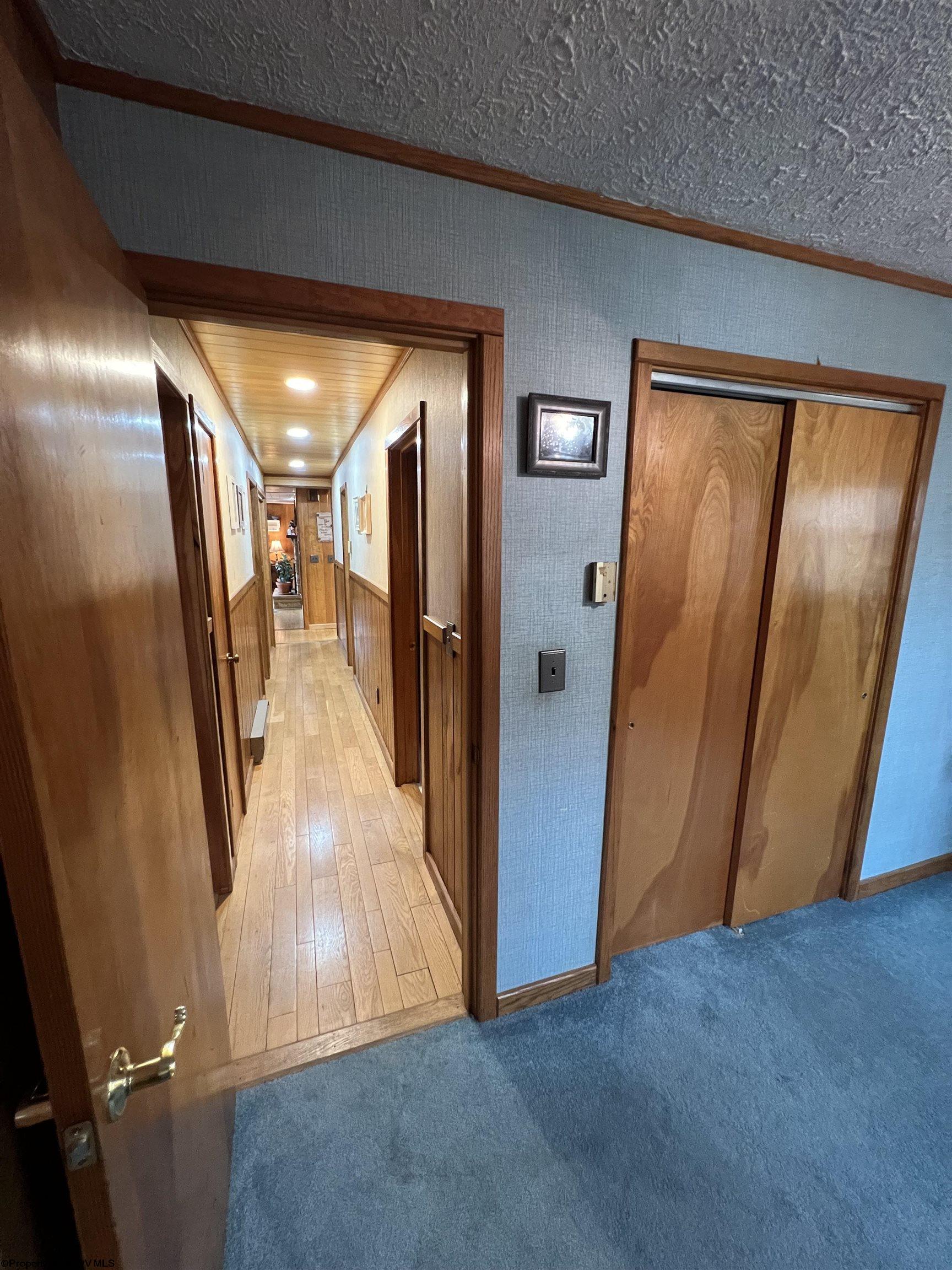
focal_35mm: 13
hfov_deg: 89.9
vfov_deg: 106.2
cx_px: 476
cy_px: 635
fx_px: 477
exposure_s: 1/60
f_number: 1.8
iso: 500
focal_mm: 1.57
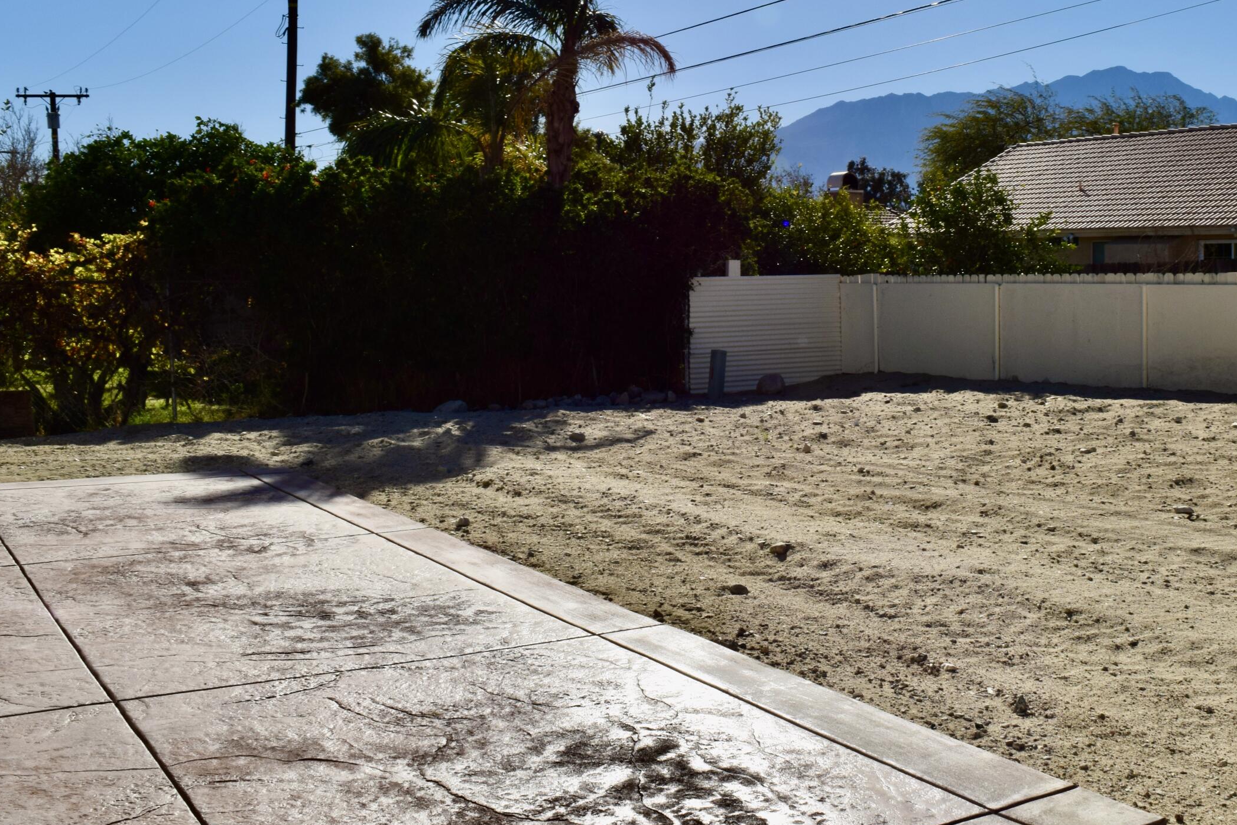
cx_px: 796
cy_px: 297
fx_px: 1477
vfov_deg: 31.0
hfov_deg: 44.9
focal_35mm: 43
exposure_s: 1/200
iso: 100
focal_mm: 20
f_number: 16
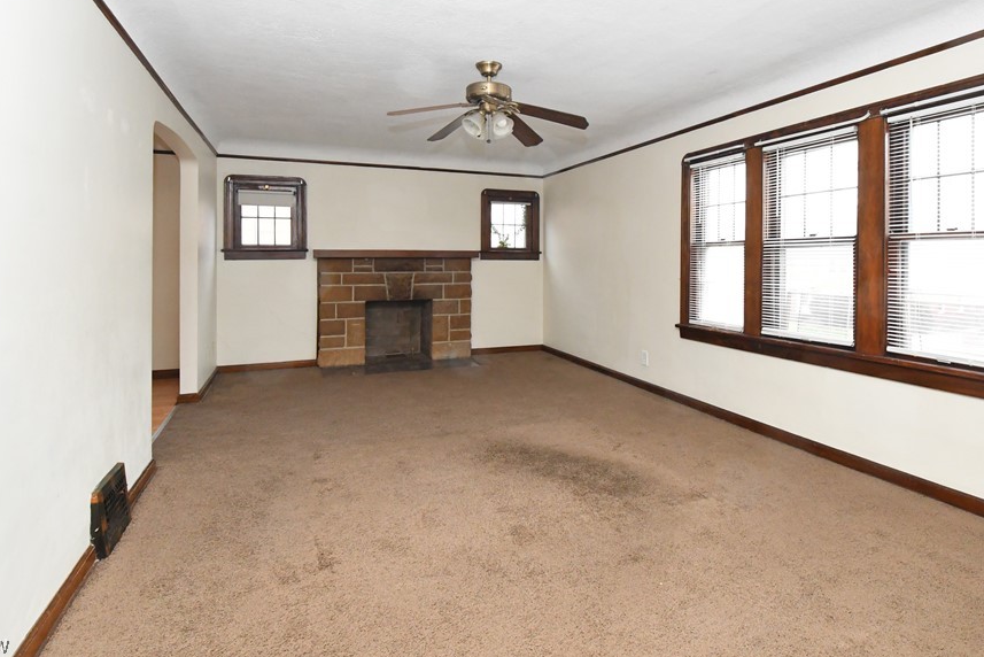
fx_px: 519
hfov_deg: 86.8
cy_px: 252
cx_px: 524
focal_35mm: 19
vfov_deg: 63.8
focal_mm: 10
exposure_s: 1/30
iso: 3200
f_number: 8
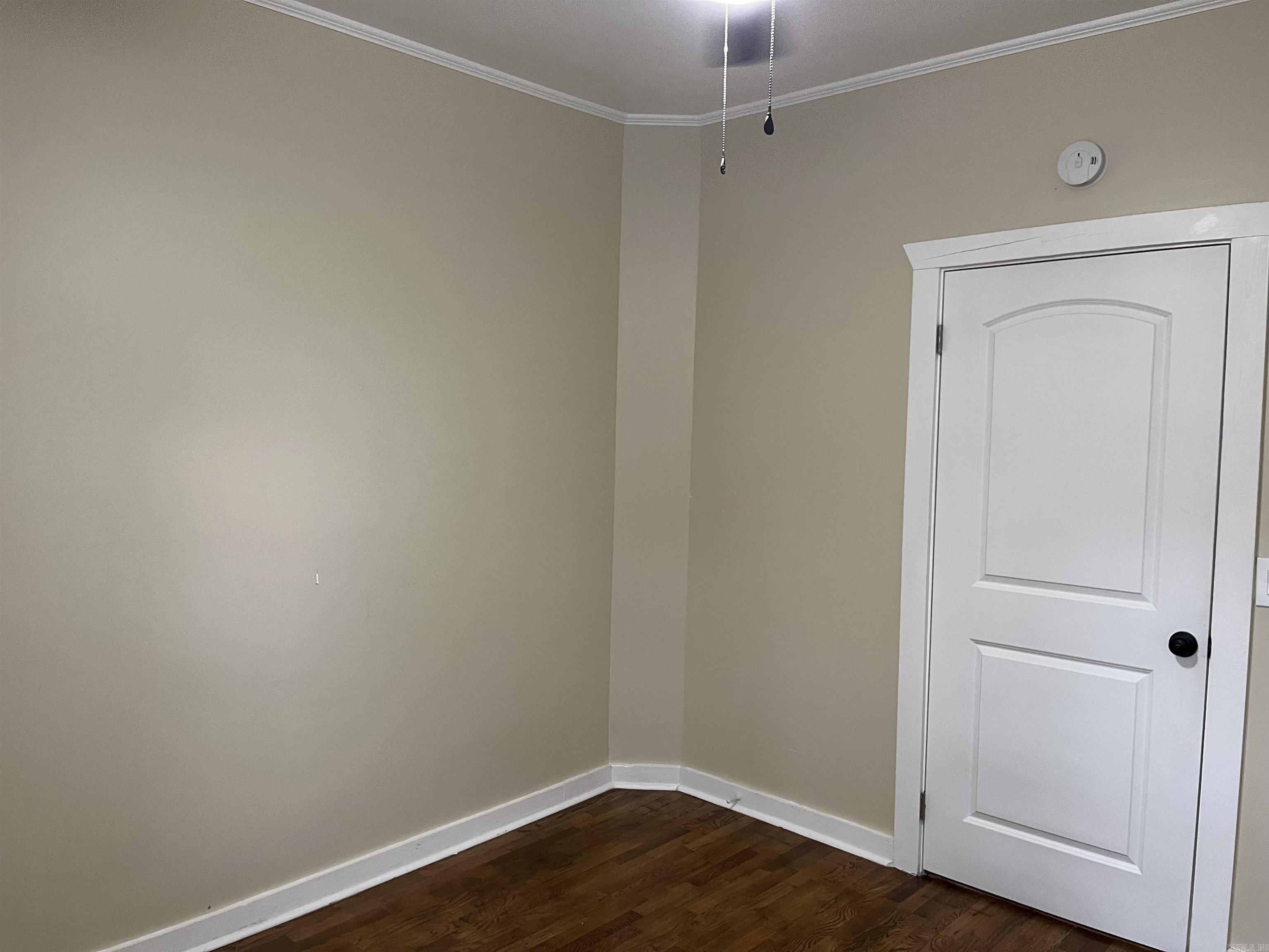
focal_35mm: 26
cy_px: 476
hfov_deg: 67.3
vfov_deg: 53.1
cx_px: 634
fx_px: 953
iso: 160
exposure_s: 1/60
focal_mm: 5.1
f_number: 1.6
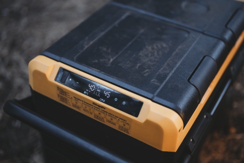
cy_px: 82
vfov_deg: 27.0
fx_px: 339
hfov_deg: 39.6
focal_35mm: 50
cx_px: 122
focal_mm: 50
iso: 500
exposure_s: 1/320
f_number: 1.2
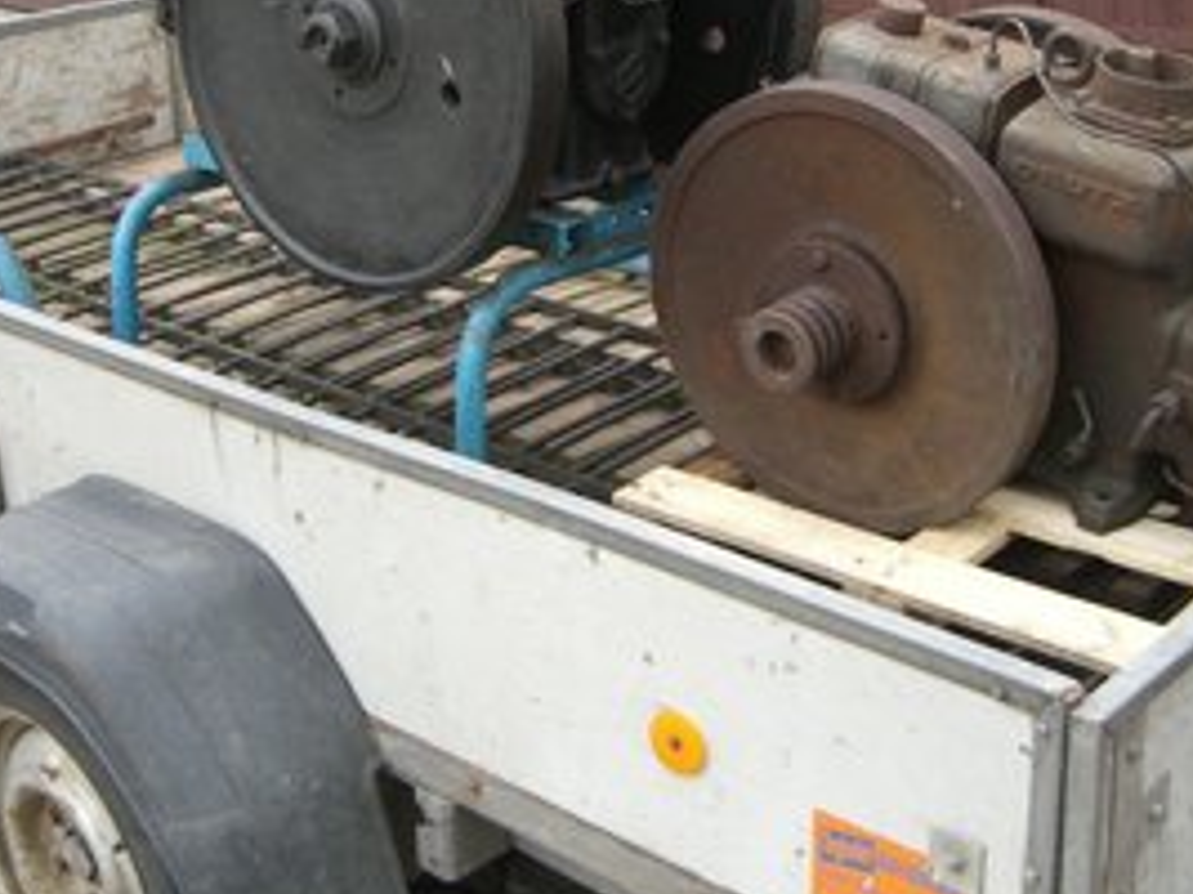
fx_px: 1964
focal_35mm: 57
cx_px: 648
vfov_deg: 25.4
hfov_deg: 33.8
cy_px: 259
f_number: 2.8
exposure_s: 1/125
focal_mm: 7.9
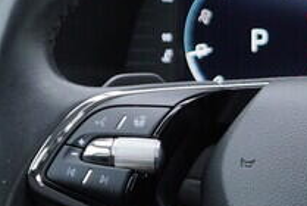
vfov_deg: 7.8
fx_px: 1503
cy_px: 130
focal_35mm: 176
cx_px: 375
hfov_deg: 11.4
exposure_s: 1/40
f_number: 3.2
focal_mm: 24
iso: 125
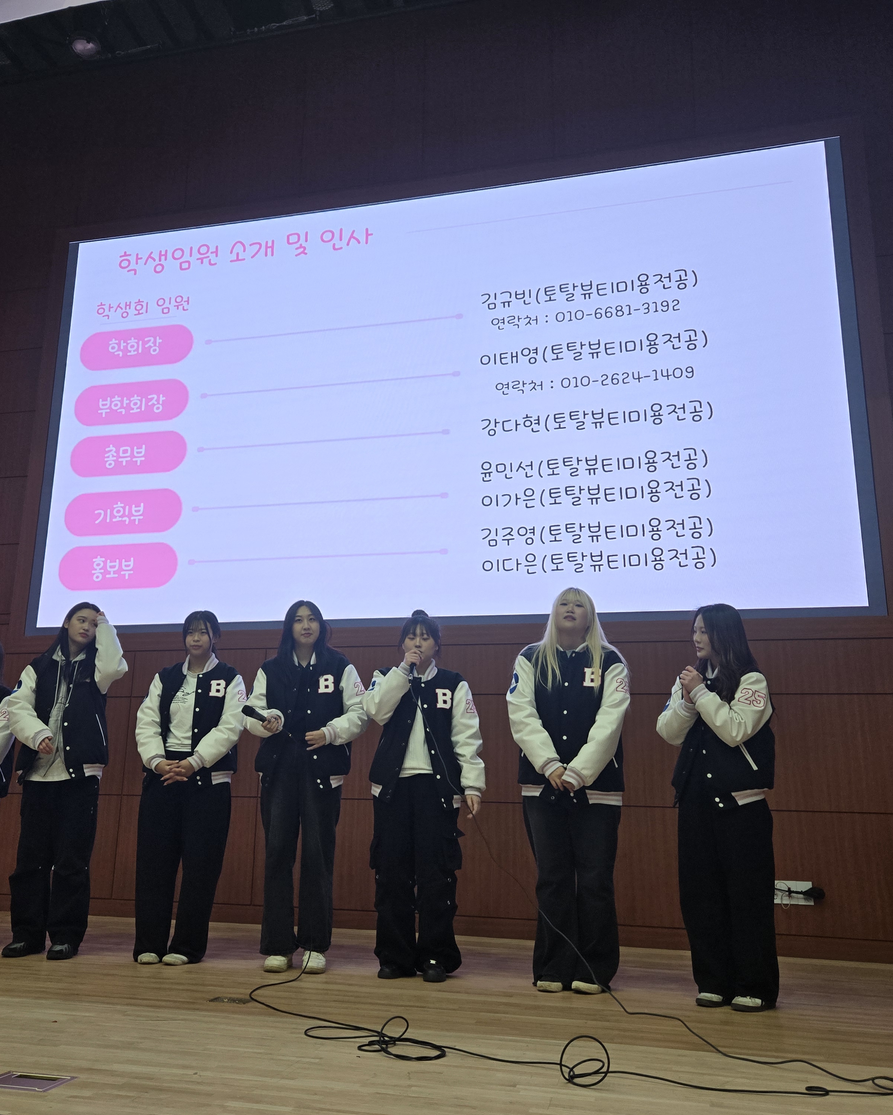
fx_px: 991
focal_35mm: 30
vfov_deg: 58.8
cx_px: 381
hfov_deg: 48.4
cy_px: 557
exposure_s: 1/120
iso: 100
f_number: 1.8
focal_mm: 5.4
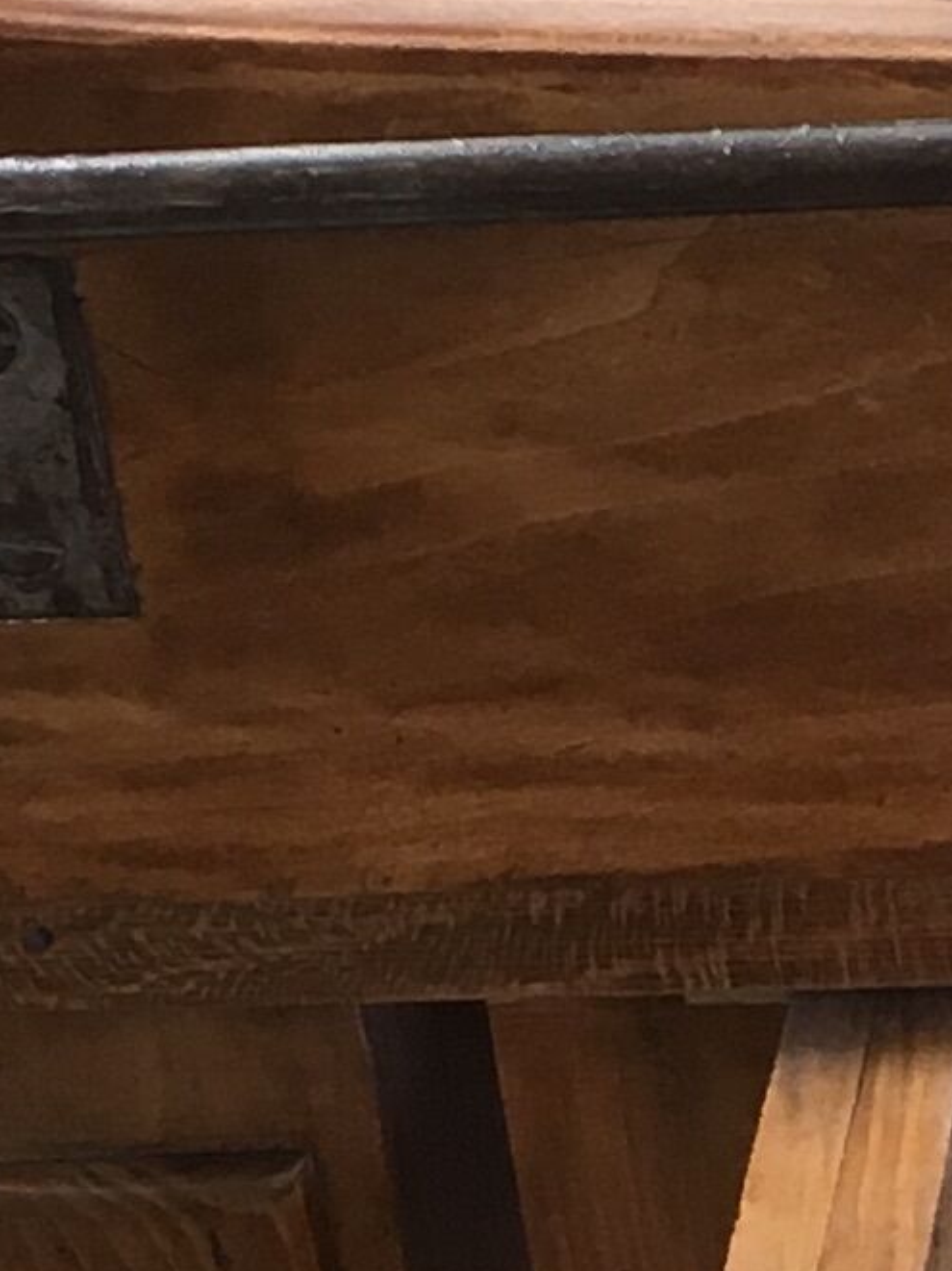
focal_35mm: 177
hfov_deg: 8.1
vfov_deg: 11.2
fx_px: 6497
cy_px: 863
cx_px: 1781
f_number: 2.2
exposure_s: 1/33
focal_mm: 4.15
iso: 64
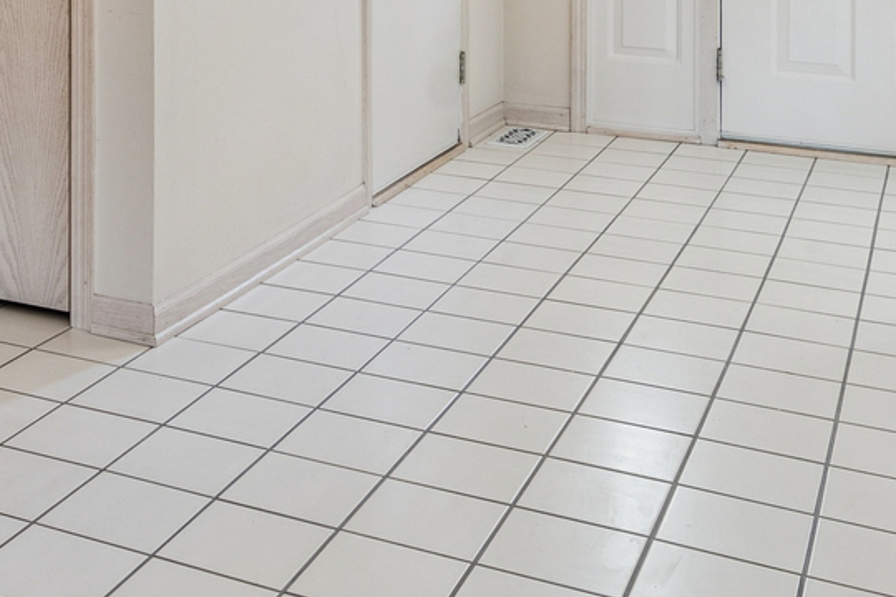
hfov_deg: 34.5
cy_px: -119
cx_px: 65
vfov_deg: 23.0
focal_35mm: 54
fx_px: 1344
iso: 320
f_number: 8
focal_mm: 12
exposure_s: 1/5
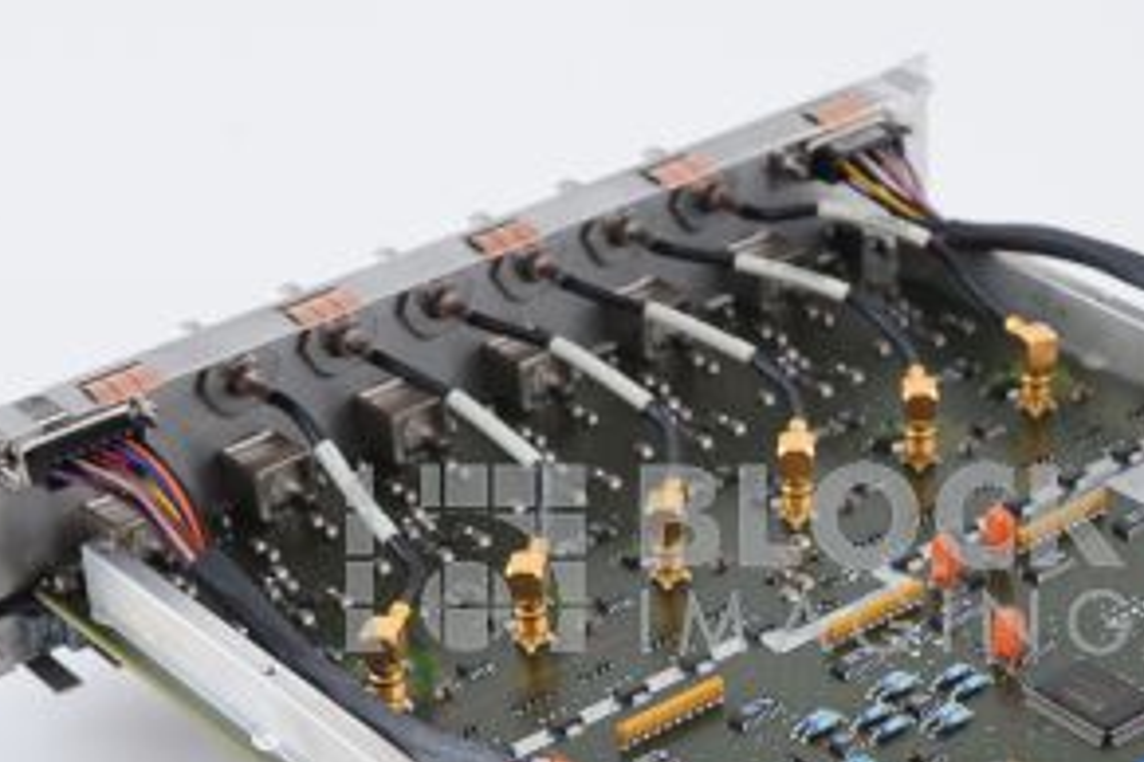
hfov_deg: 19.8
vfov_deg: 13.3
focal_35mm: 103
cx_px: 739
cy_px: 560
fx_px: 3273
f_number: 11
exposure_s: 1/125
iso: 1600
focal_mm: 50
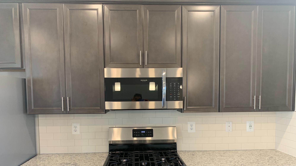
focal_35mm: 29
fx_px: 228
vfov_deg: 39.7
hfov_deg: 66.1
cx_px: 149
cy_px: 110
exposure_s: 1/60
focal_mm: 4.25
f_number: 1.8
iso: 125
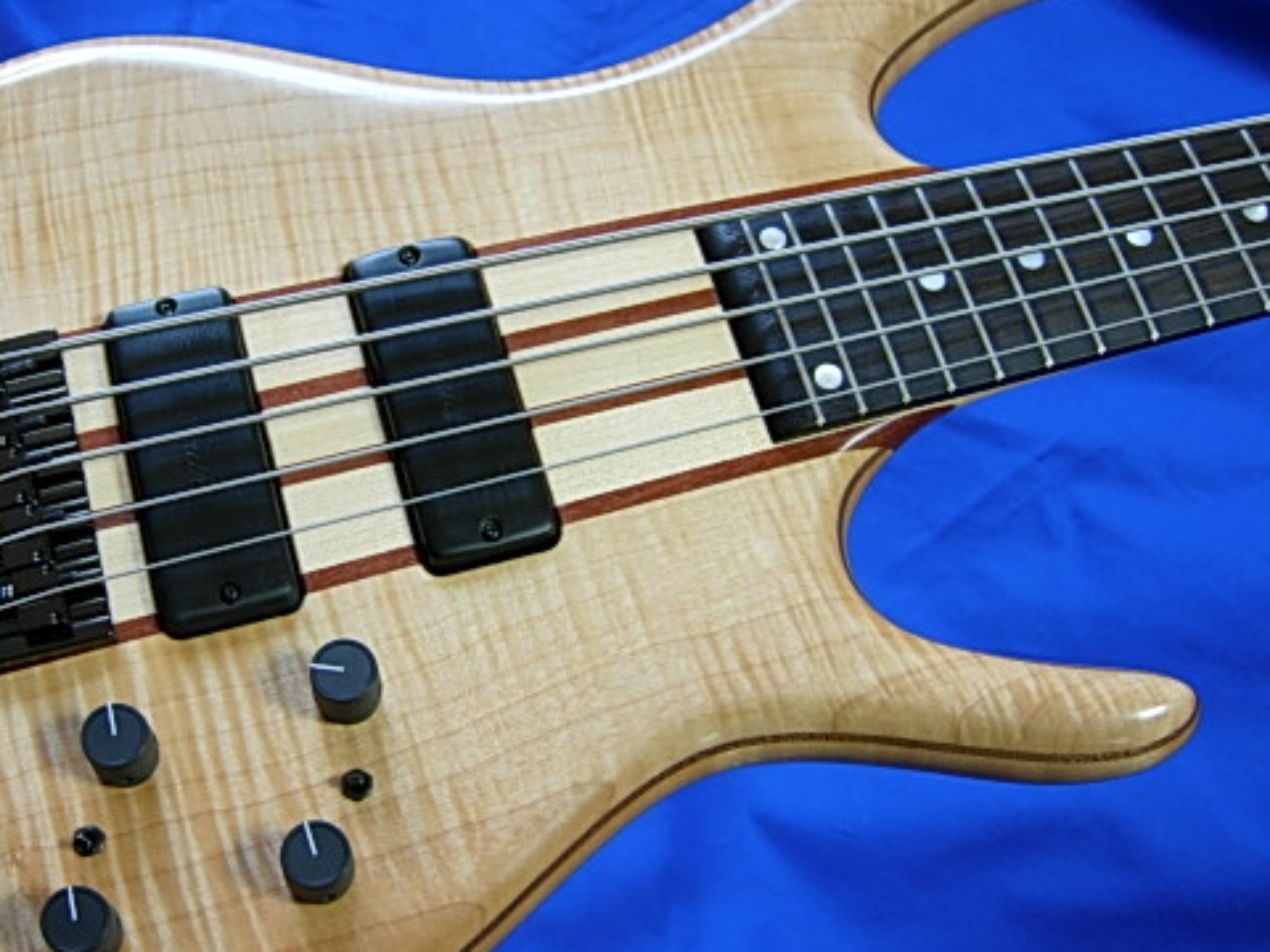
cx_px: 497
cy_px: 495
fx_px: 1761
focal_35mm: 48
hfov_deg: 39.5
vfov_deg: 30.3
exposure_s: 1/5.1
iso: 50
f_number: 2.7
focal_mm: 7.5
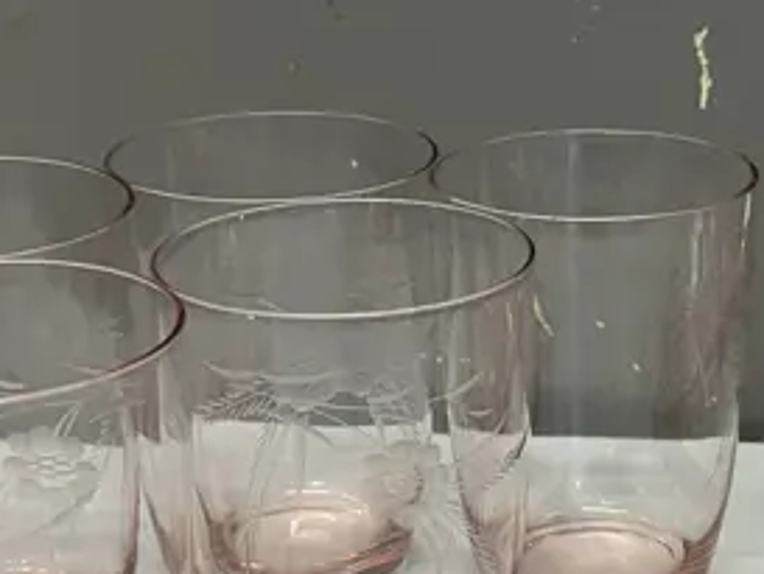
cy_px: 437
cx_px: 705
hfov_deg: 21.2
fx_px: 1987
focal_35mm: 90
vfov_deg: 16.3
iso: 80
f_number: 1.78
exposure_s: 1/100
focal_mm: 6.86
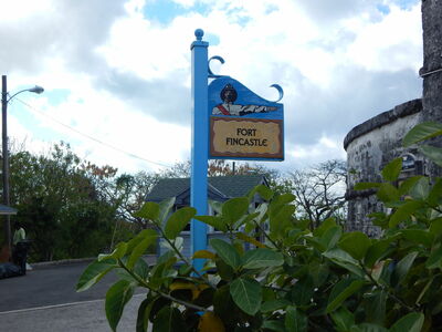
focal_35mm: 43
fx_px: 549
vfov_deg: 33.6
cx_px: 221
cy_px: 166
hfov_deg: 43.9
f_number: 3.6
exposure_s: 1/1250
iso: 125
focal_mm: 7.7
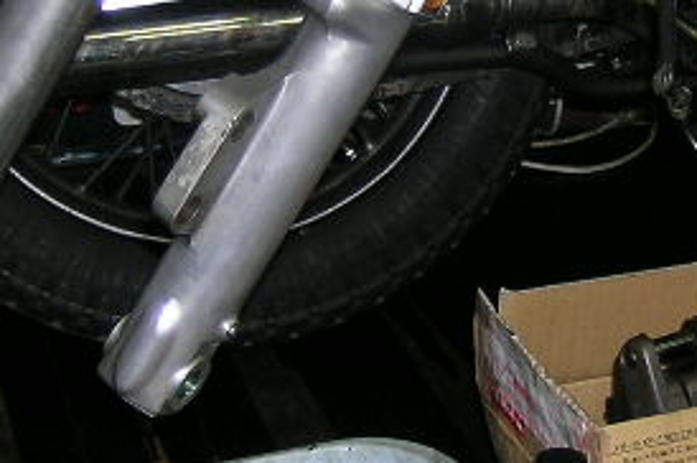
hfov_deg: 18.6
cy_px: 204
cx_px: 529
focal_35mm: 109
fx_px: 2108
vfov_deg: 12.5
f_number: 2.8
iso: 50
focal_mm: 5.8
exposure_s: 1/60.1
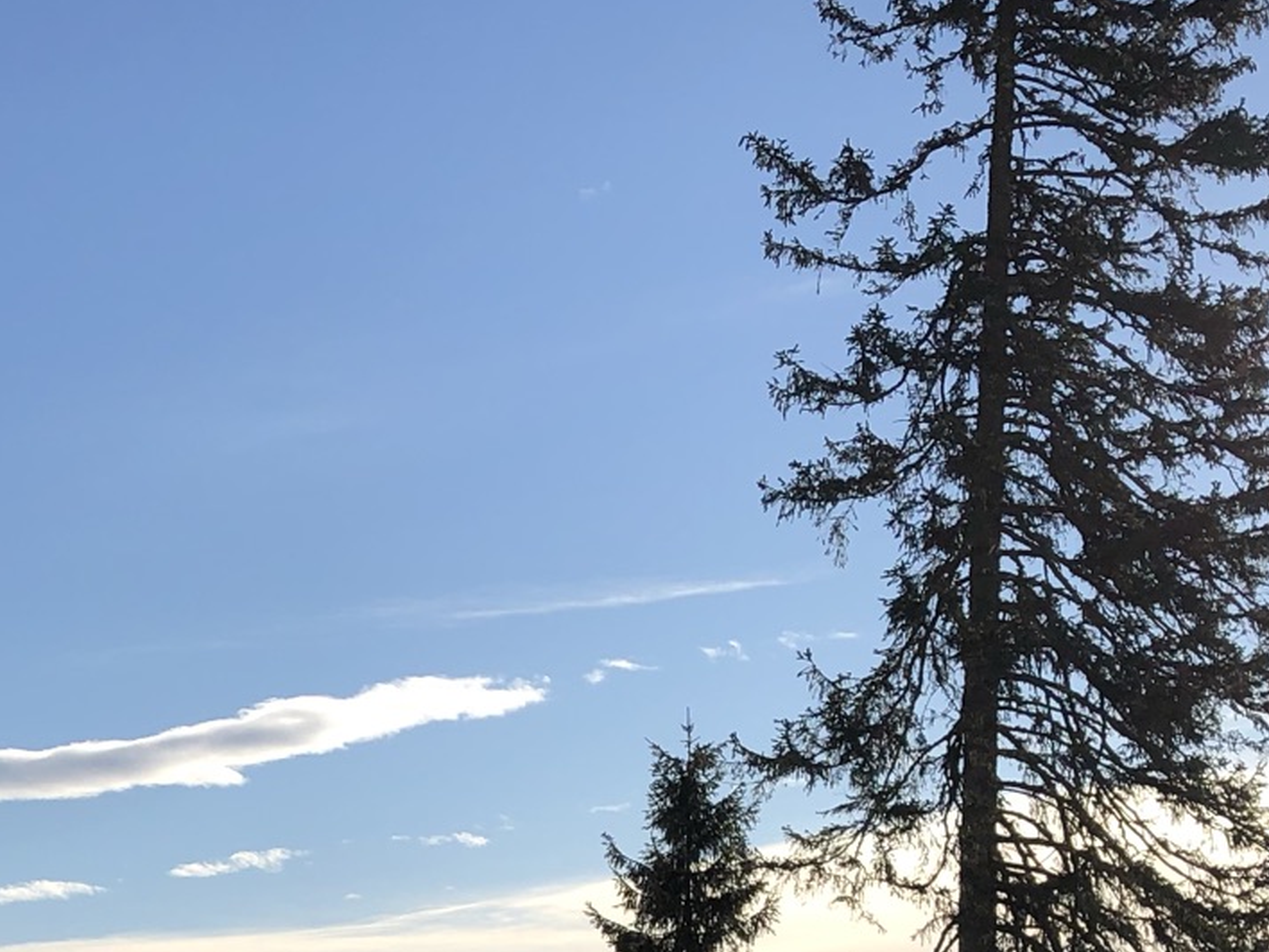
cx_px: 113
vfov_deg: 17.0
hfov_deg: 23.5
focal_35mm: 81
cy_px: 1280
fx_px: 2969
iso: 20
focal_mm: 3.99
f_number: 1.8
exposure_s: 1/2825
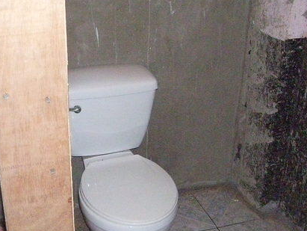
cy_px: 155
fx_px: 497
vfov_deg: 26.0
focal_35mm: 56
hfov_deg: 33.6
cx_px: 74
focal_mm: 6
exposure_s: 1/125
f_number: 2.7
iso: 1250
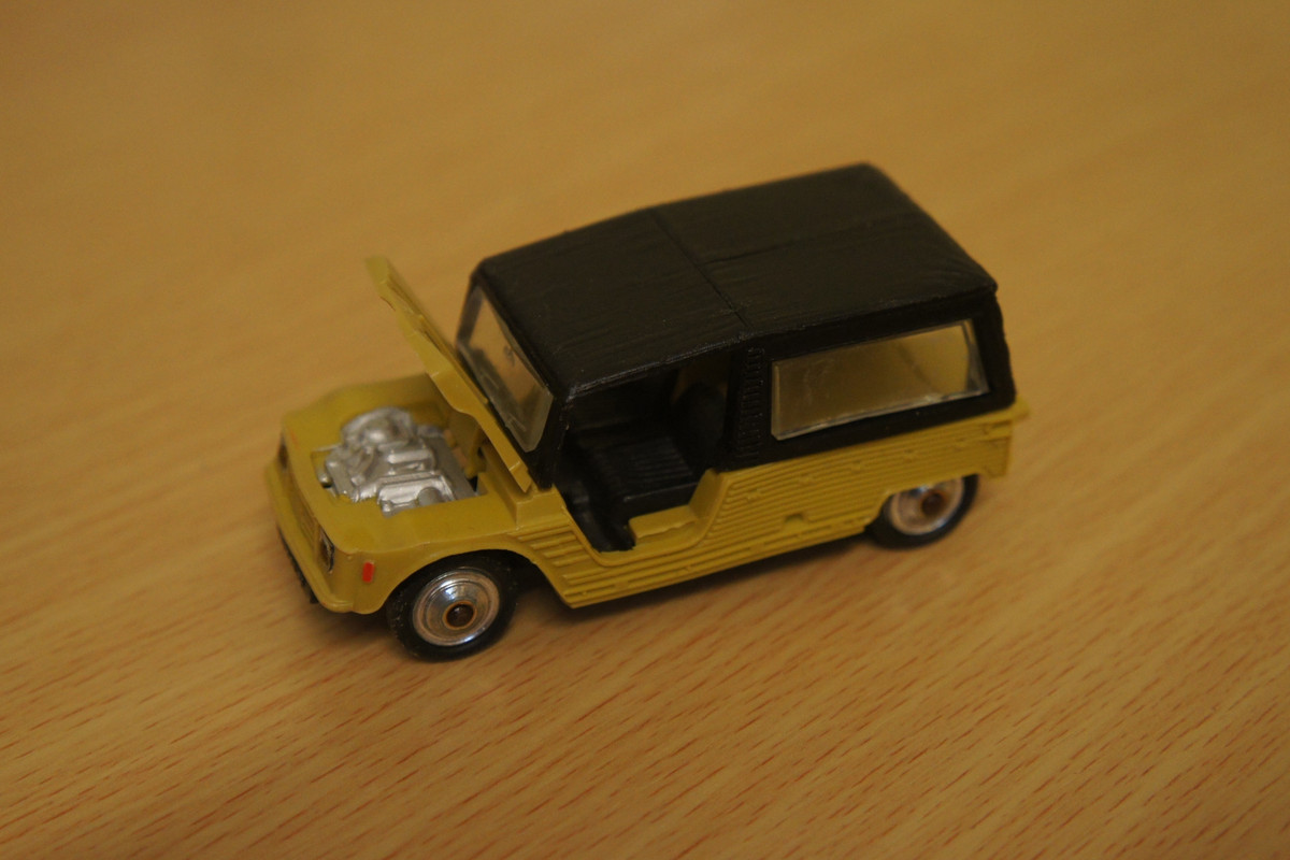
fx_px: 1666
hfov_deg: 42.3
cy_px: 430
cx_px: 645
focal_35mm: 46
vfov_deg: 28.9
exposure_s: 1/50
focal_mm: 31
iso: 1000
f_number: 4.5
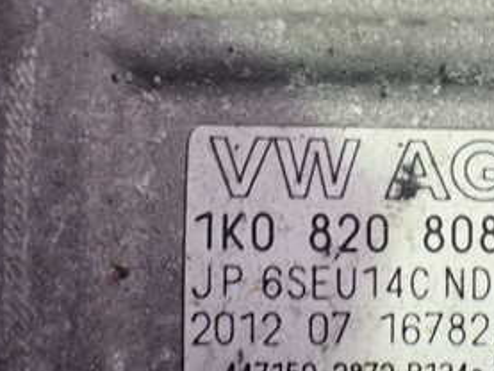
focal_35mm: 65
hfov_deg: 28.9
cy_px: 244
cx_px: 424
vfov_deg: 22.5
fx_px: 928
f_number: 2.3
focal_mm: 5.4
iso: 800
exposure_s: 1/30
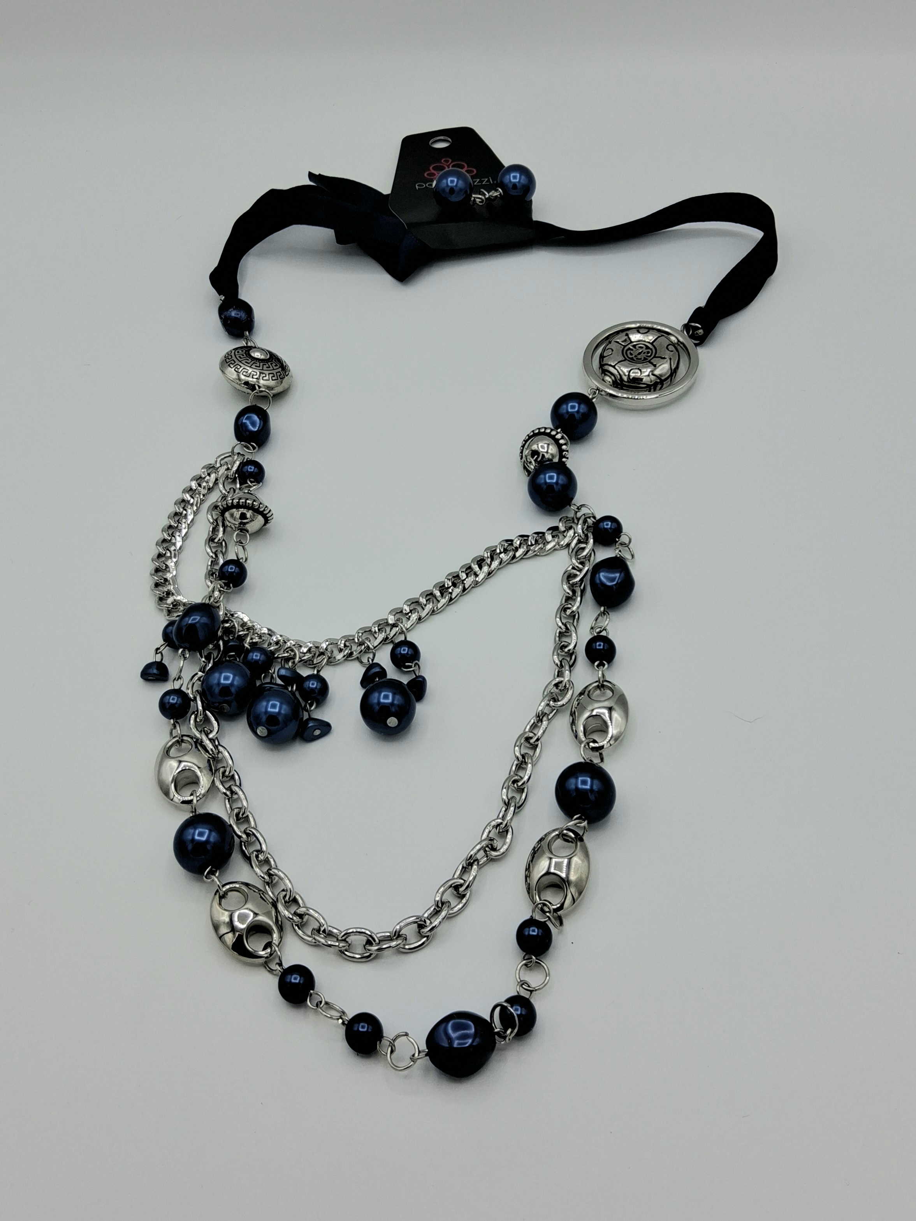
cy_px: 610
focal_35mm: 25
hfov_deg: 54.9
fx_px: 882
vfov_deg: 69.4
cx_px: 458
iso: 50
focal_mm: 3.08
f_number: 2
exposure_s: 1/556
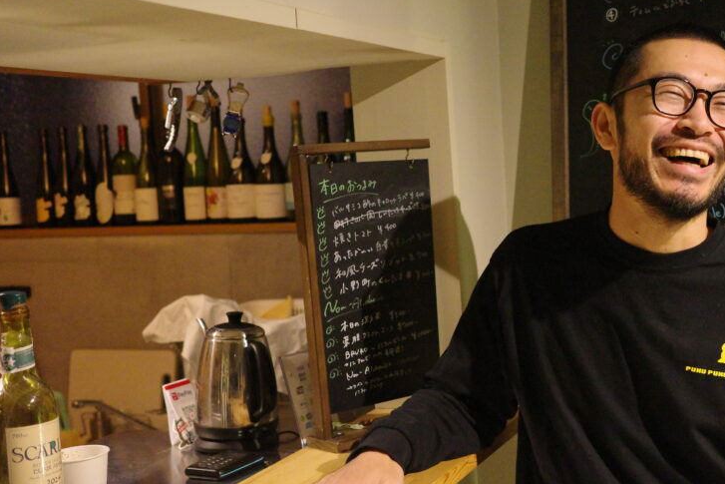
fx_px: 1047
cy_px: 256
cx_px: 469
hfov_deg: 37.9
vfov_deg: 26.0
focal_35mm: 52
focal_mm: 26
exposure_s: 1/200
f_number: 2.8
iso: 6400
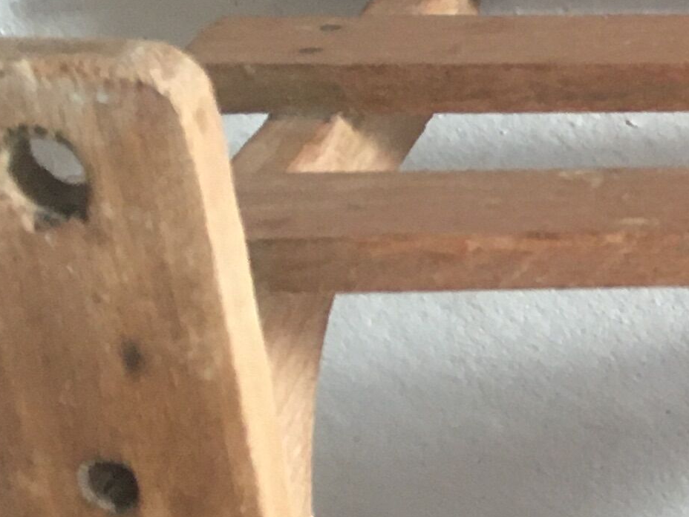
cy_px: 324
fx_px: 2508
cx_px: 1297
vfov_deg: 11.8
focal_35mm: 126
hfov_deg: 13.7
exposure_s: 1/33
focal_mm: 4.15
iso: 125
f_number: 2.2
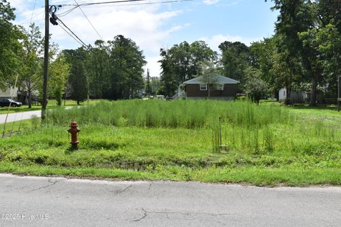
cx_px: 170
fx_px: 284
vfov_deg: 43.6
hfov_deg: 61.9
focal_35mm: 30
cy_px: 114
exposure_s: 1/400
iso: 200
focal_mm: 20
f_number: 10
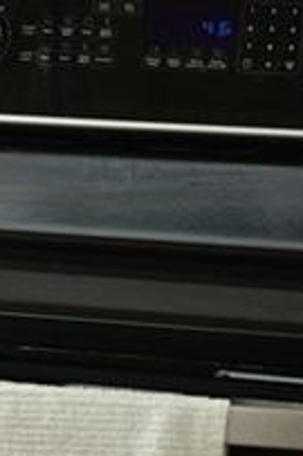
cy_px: 335
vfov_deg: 8.3
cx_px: -1138
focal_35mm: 248
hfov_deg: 4.7
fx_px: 3135
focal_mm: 21
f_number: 4
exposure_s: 1/15
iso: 100
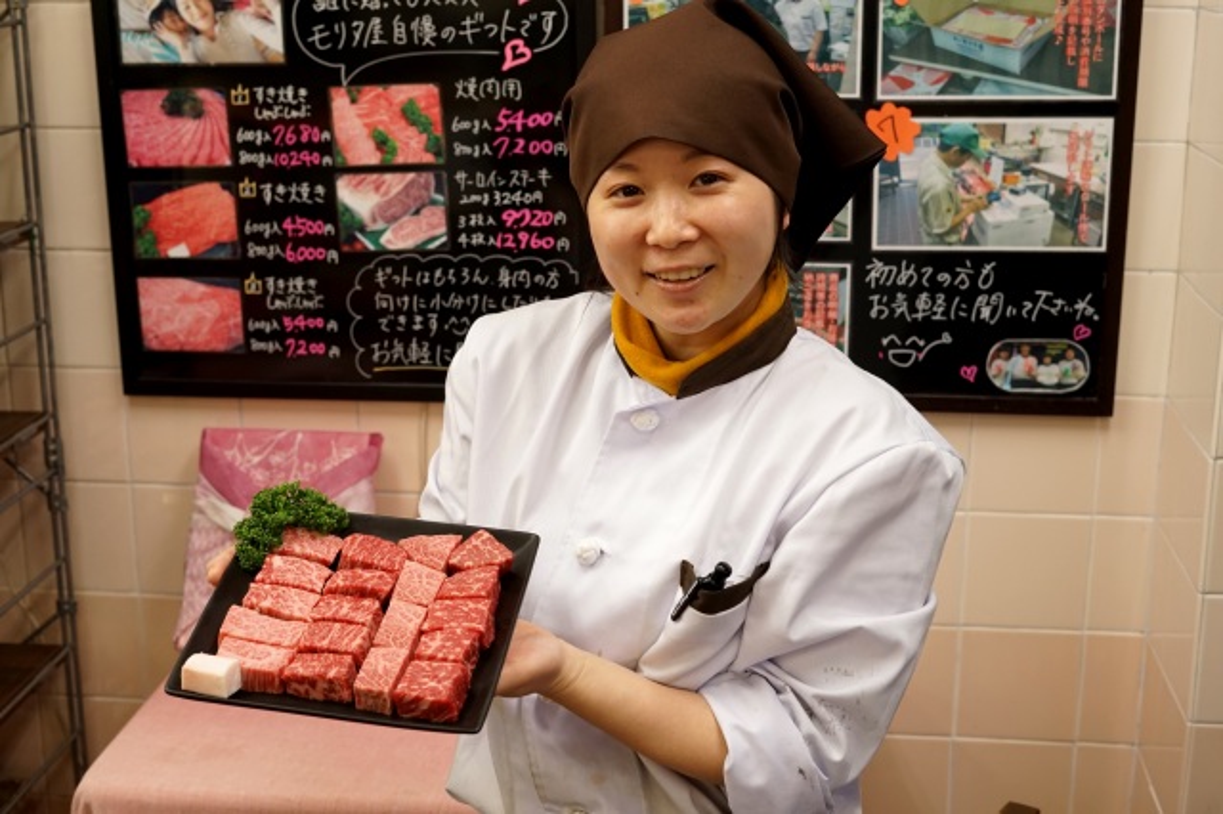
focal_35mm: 50
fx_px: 1698
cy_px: 407
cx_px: 612
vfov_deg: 27.0
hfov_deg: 39.6
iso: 800
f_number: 5.6
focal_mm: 50
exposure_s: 1/60
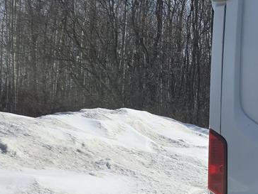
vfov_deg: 18.2
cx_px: 426
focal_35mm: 81
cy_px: 113
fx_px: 604
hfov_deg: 19.7
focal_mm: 5.4
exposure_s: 1/3255
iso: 25
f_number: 1.8
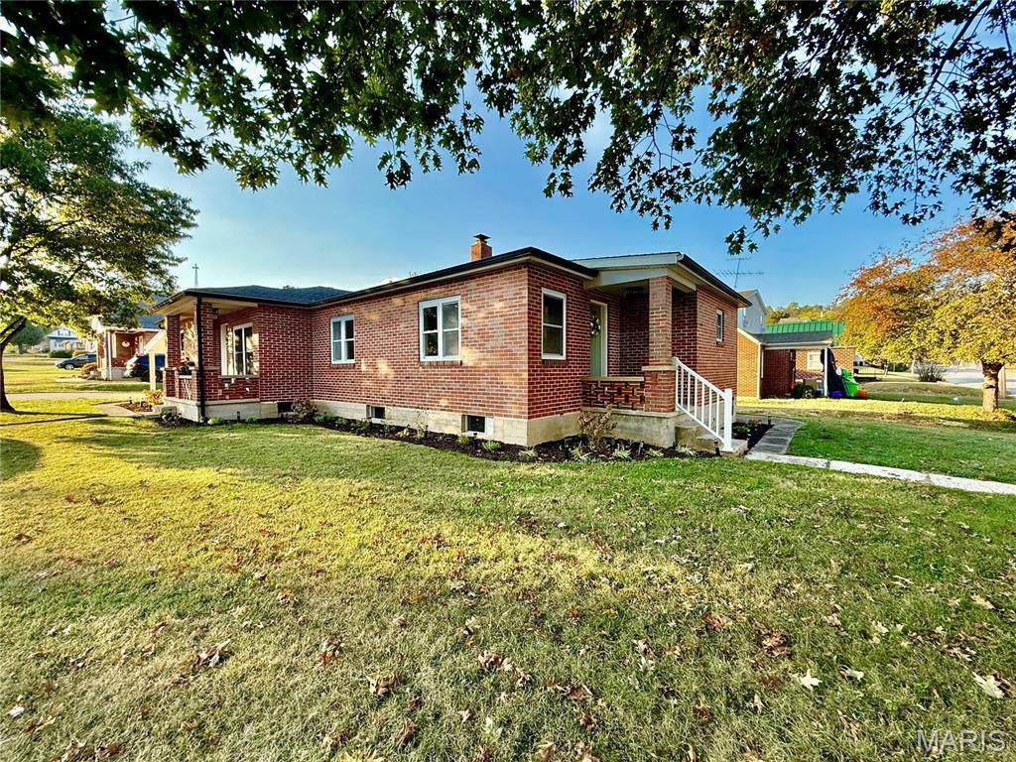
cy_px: 381
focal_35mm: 14
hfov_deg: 102.1
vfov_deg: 85.7
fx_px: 411
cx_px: 508
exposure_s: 1/374
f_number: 2.2
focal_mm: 2.22
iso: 64
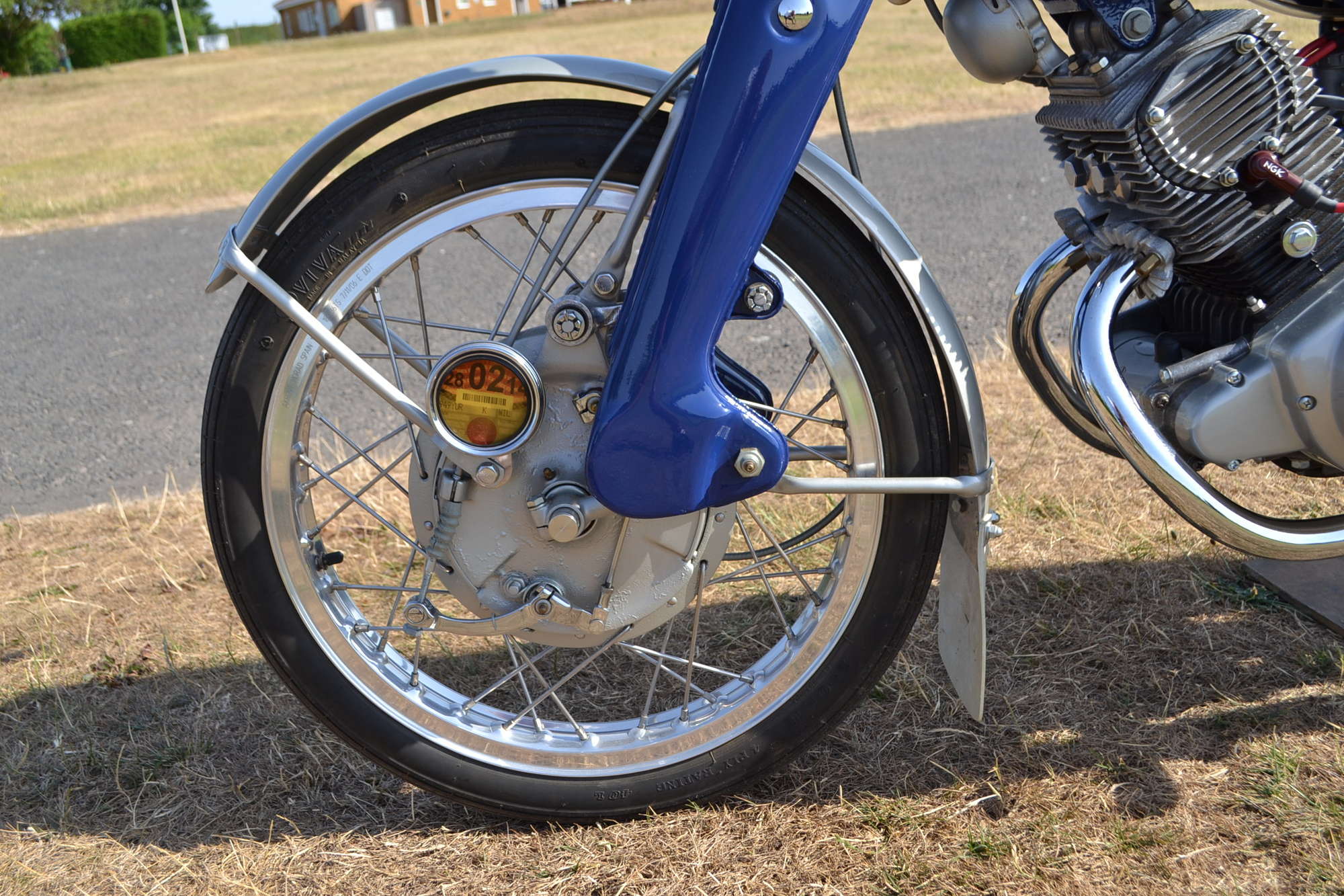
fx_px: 1232
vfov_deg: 40.0
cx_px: 672
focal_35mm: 33
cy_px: 448
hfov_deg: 57.2
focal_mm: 22
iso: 100
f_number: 7.1
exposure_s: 1/200
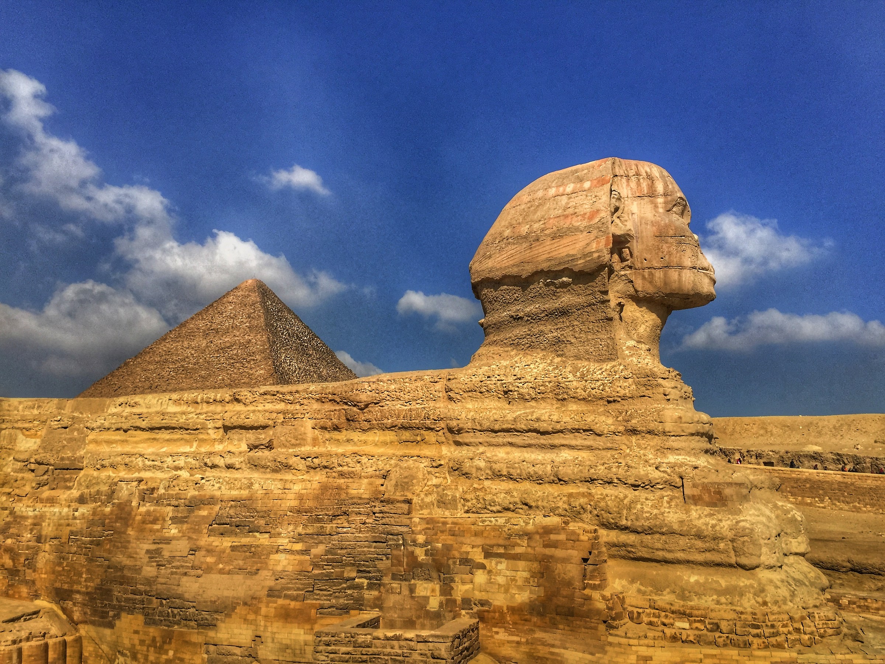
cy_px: 332
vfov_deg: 48.2
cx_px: 442
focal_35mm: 29
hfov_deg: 61.7
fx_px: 741
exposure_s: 1/4950
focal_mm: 4.15
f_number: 2.2
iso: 32
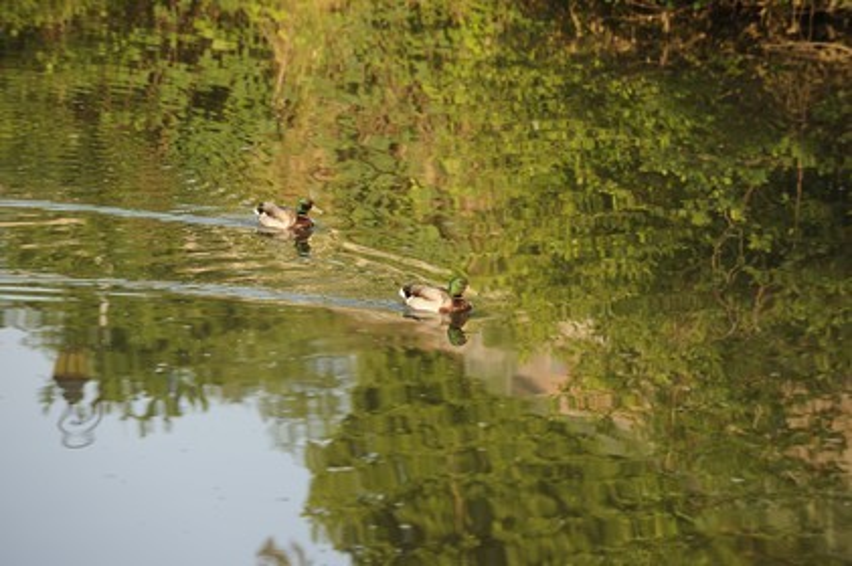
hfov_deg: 10.3
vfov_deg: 6.9
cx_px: 426
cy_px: 283
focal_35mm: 200
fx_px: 4730
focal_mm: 200
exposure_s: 1/200
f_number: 5
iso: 200
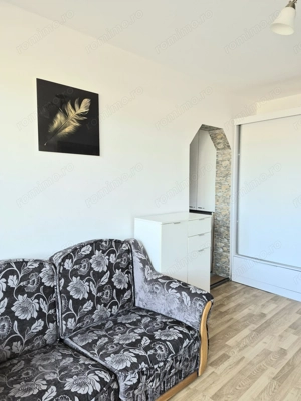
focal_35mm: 23
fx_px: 267
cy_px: 200
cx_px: 150
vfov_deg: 73.9
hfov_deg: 58.9
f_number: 1.8
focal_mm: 5.4
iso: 160
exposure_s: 1/182
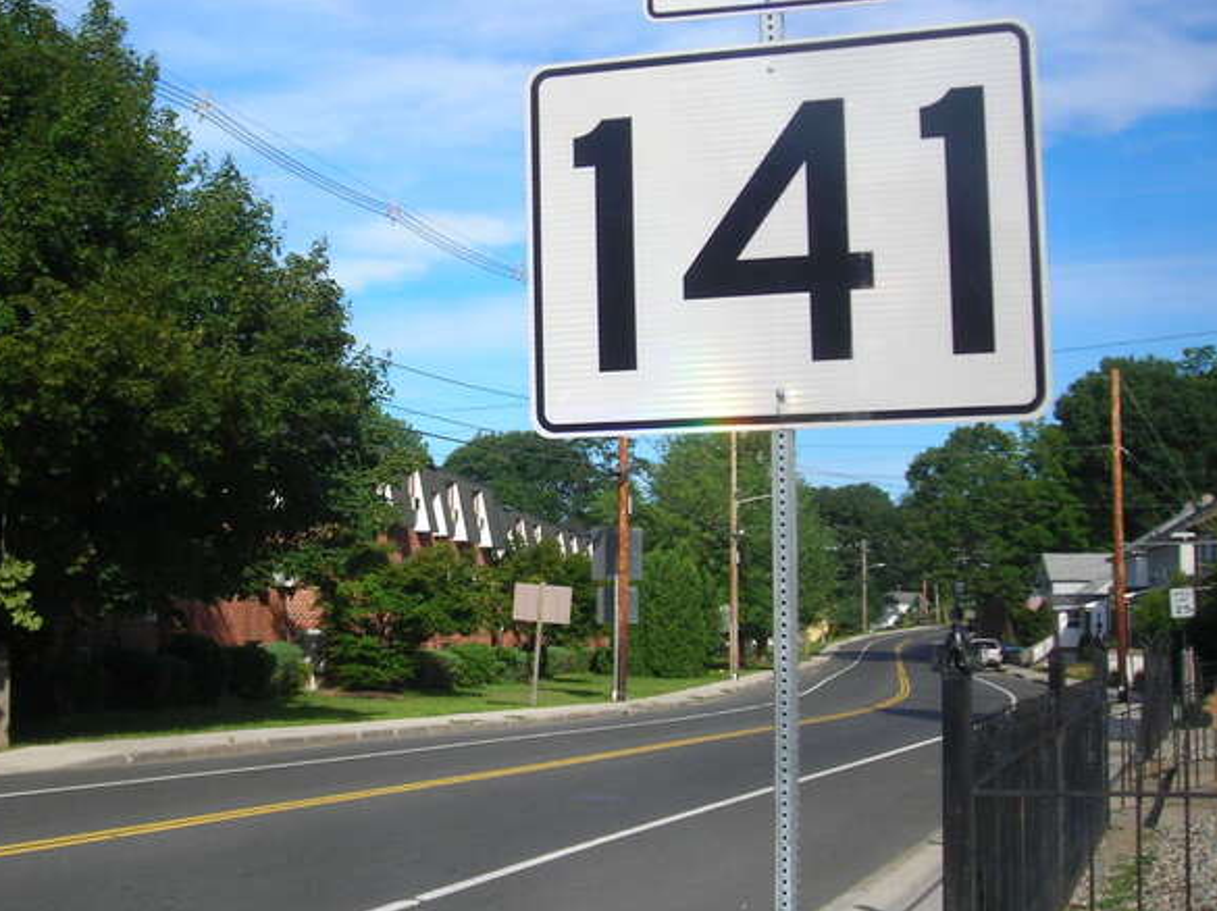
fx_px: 1827
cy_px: 422
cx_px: 437
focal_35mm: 52
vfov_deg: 28.0
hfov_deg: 36.6
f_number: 6.4
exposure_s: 1/154
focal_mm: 6.3
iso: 50
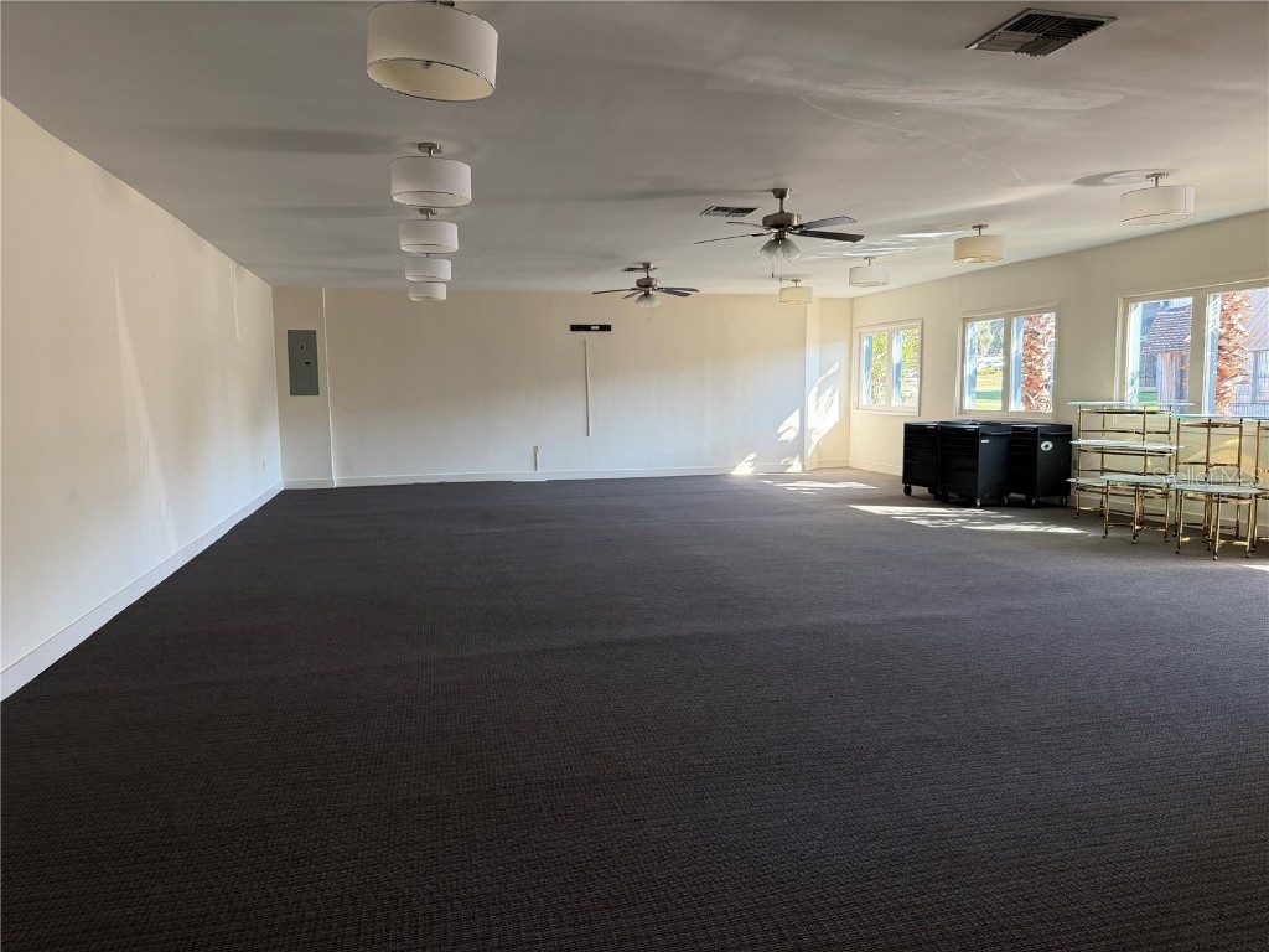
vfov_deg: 56.8
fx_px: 880
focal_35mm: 24
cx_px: 634
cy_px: 476
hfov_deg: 71.6
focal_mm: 6.76
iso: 200
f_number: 1.78
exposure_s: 1/228
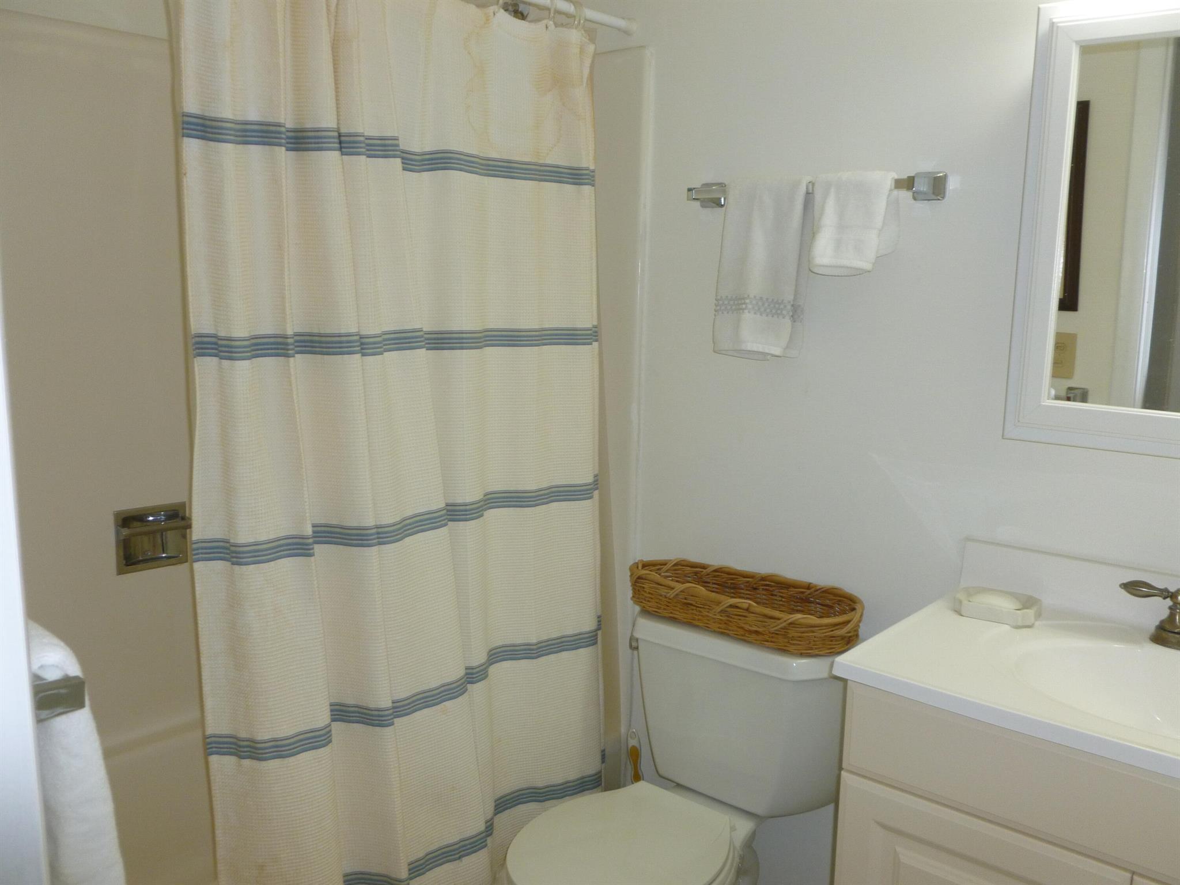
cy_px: 442
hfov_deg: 63.4
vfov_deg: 49.7
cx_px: 590
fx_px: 954
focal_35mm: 28
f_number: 3.3
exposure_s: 1/60
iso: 100
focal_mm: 5
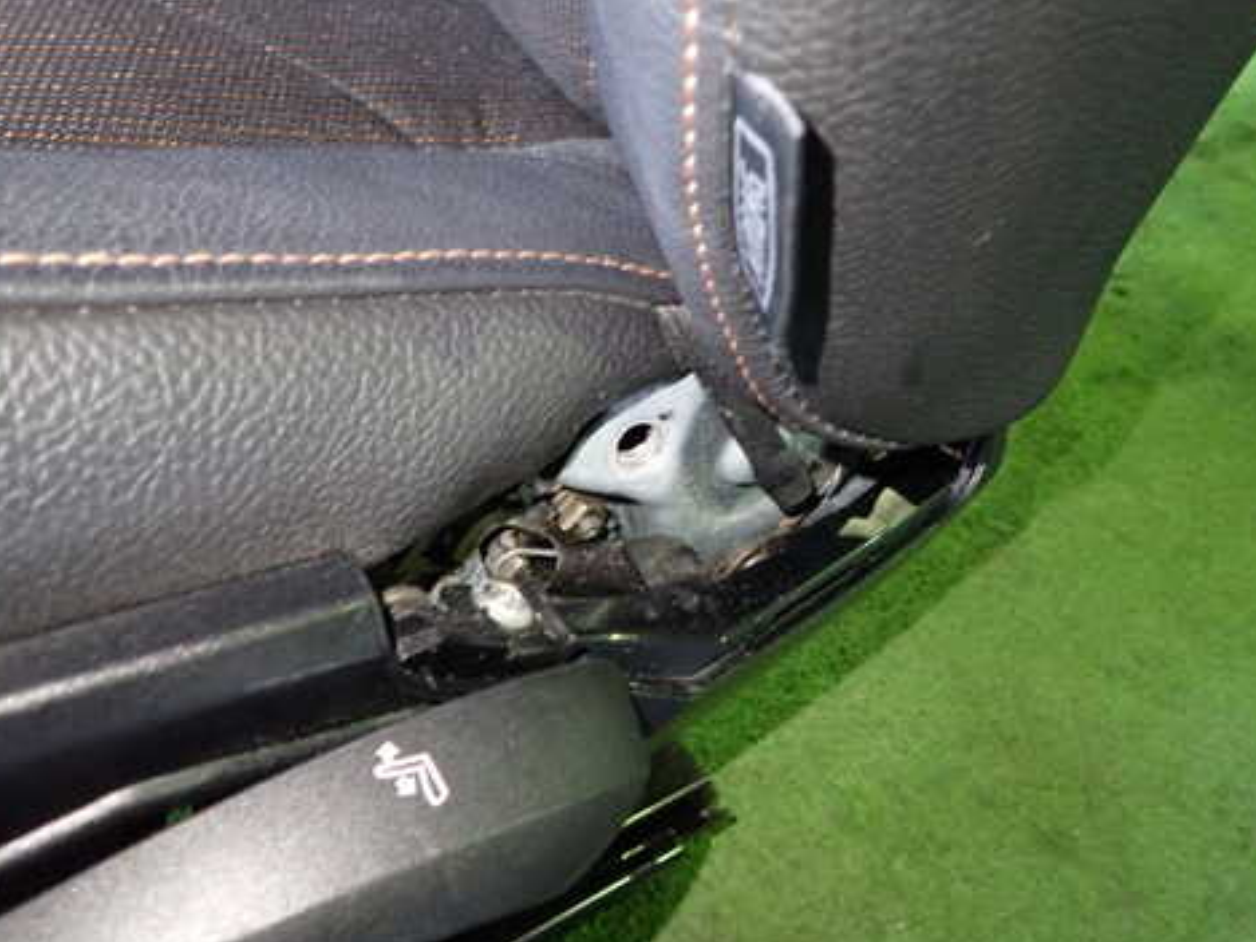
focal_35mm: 32
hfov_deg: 56.7
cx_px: 683
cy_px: 530
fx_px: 1161
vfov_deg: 44.1
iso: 800
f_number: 2
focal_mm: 4.5
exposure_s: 1/25
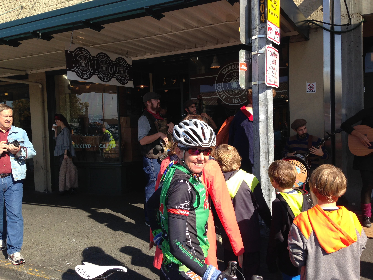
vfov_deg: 42.9
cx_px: 186
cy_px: 140
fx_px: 356
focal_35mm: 33
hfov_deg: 55.4
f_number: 2.4
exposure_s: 1/834
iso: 50
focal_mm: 4.12
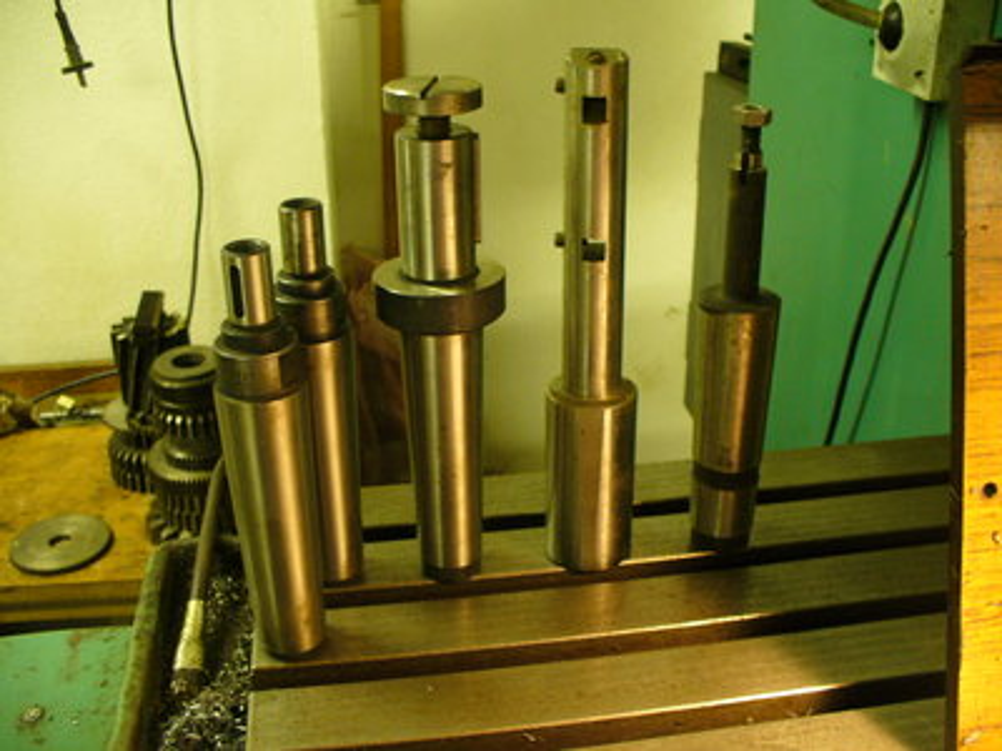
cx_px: 501
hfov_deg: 50.1
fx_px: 1071
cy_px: 376
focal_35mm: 37
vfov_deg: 38.7
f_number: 2.8
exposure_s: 1/10
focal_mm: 6.1
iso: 200
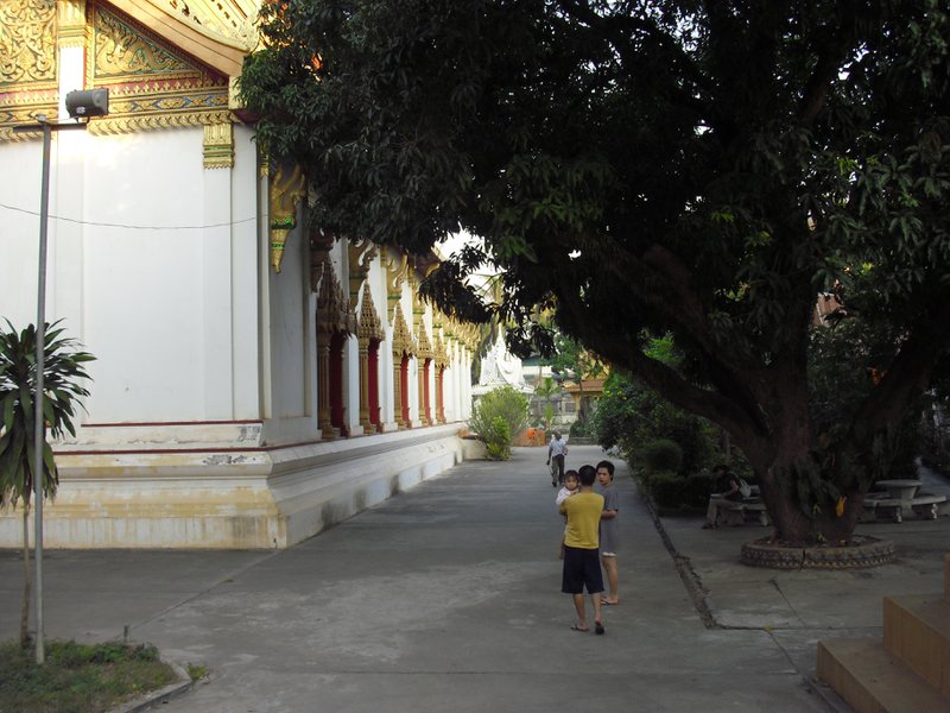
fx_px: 1043
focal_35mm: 38
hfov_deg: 49.0
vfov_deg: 37.7
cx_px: 475
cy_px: 356
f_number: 2.8
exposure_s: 1/100
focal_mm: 6.2
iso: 100
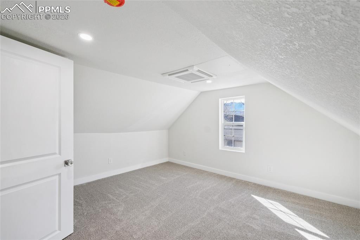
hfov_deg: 100.4
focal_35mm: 15
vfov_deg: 77.3
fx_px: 150
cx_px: 180
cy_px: 120
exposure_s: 1/20
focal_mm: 10
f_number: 8
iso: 800
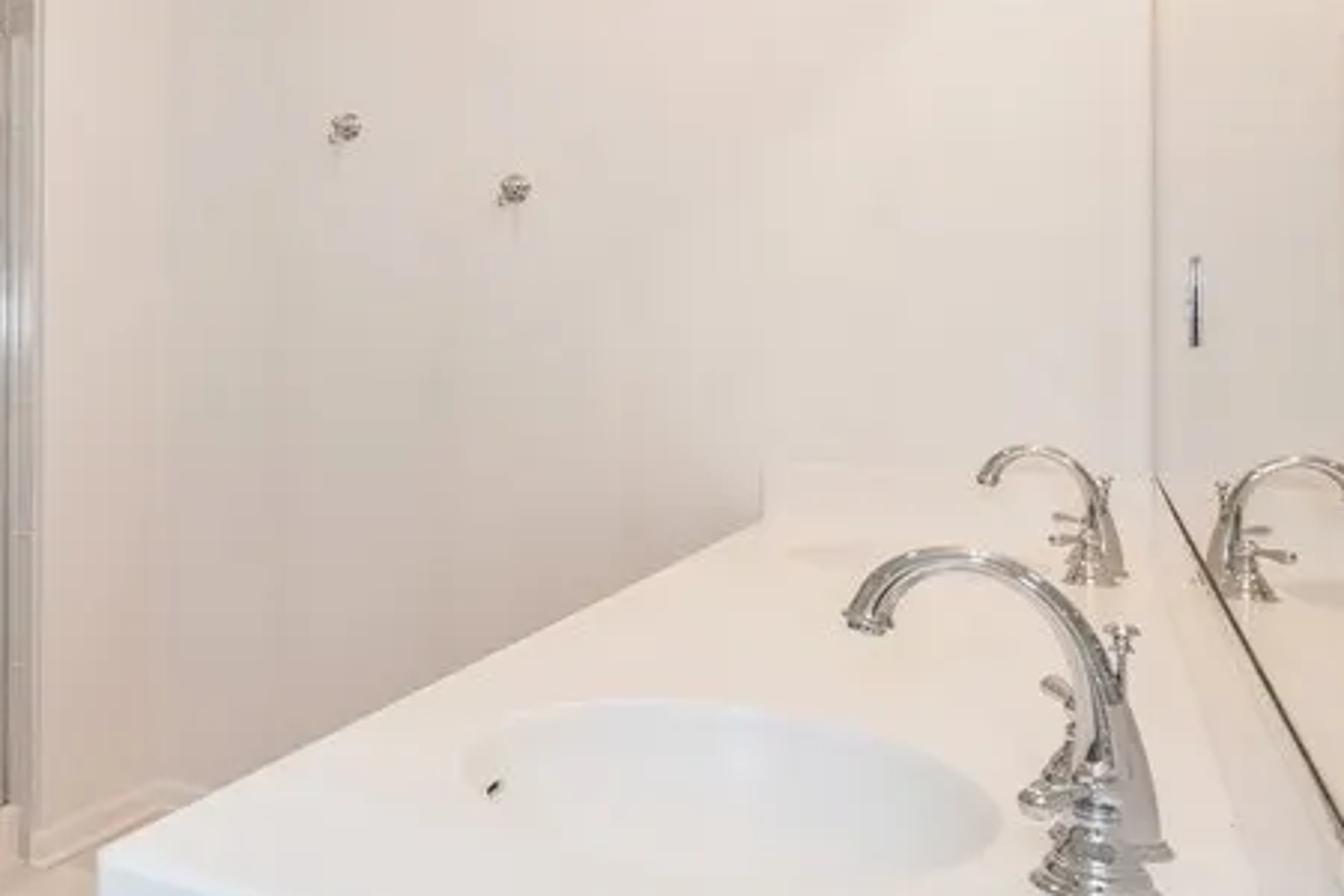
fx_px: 1269
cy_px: 361
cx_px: 40
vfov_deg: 38.7
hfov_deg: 47.6
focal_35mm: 34
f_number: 10
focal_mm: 17
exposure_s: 1/4
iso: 400
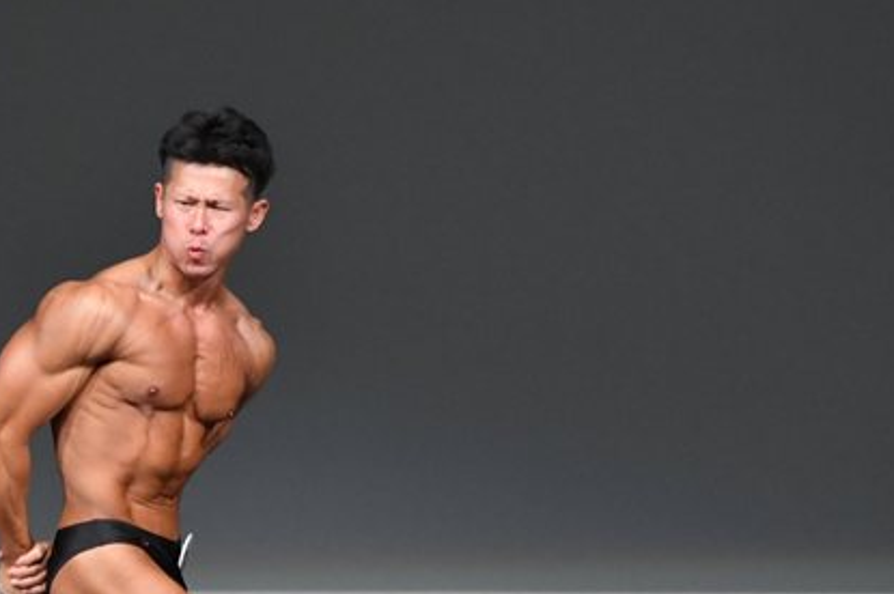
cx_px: 191
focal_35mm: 701
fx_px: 17394
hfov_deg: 2.9
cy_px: 534
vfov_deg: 2.0
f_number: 5.6
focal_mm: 250
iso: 4000
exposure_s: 1/400
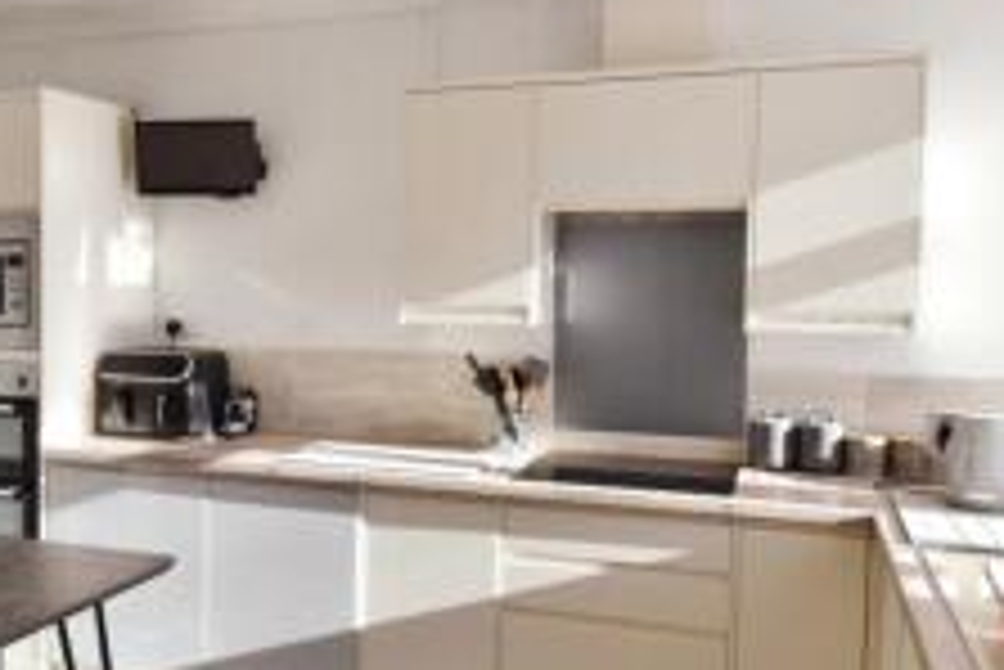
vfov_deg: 37.6
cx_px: 396
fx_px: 893
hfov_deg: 58.2
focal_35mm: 32
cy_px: 641
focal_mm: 10
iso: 400
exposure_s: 1/200
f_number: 8
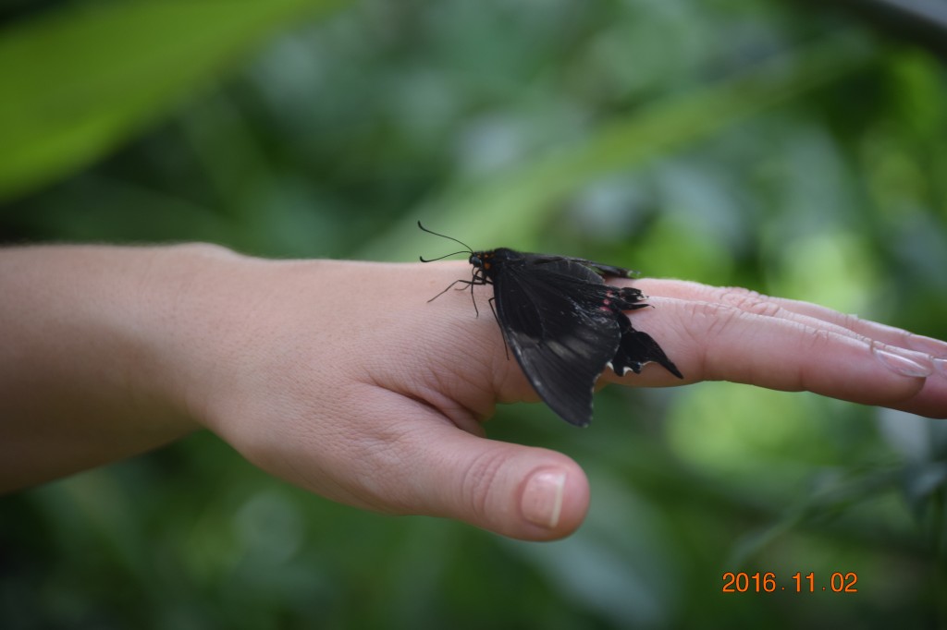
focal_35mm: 142
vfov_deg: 9.6
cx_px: 474
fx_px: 3747
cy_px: 315
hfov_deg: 14.4
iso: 400
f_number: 4.5
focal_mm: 95
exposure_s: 1/320
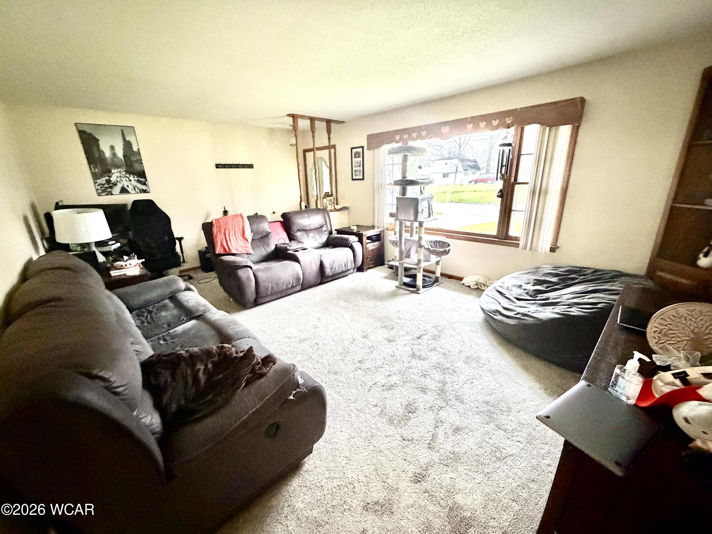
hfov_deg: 102.1
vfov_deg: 85.7
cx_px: 356
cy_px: 267
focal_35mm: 14
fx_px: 288
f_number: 2.2
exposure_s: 1/60
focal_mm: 2.22
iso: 1250
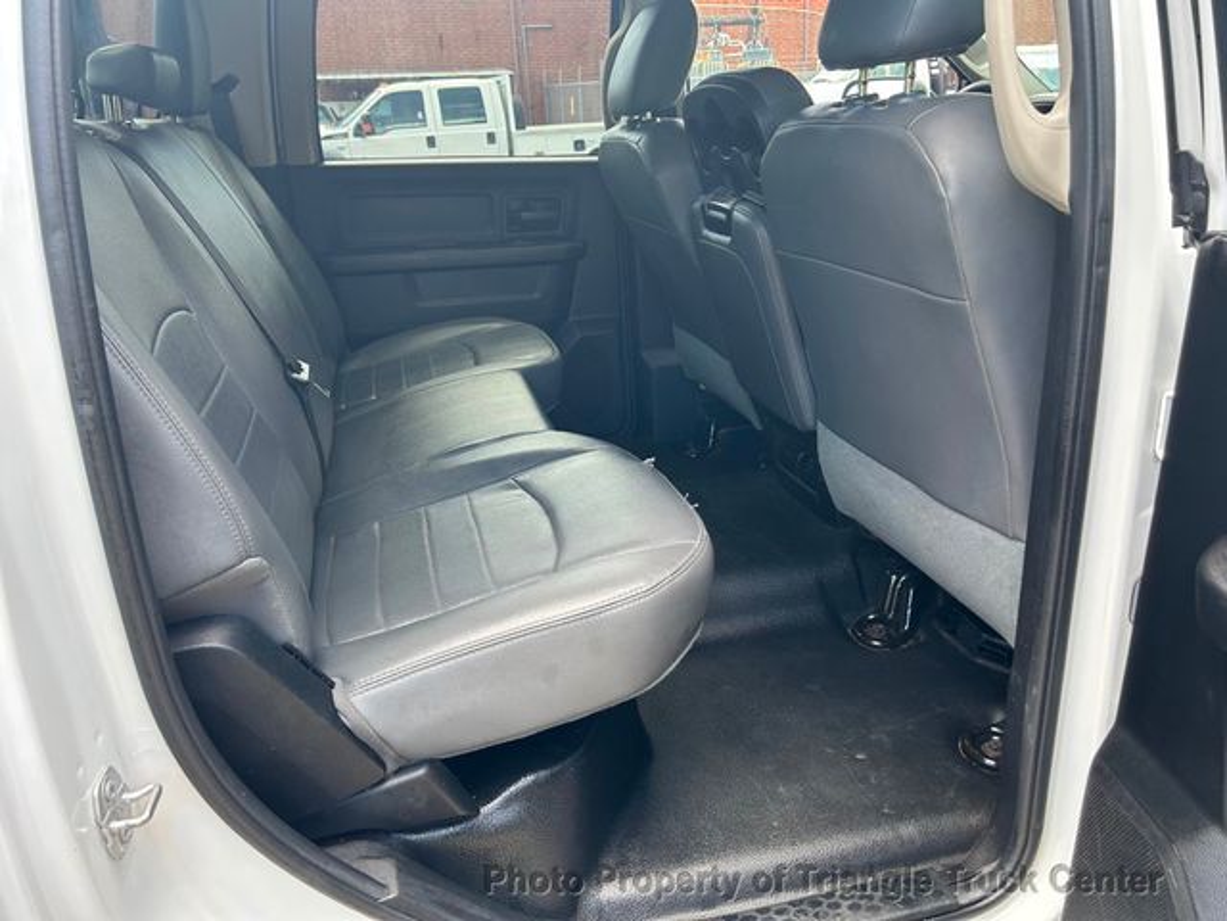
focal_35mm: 26
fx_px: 922
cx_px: 614
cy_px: 460
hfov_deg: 67.3
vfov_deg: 53.1
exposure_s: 1/171
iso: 50
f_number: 1.5
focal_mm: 5.7
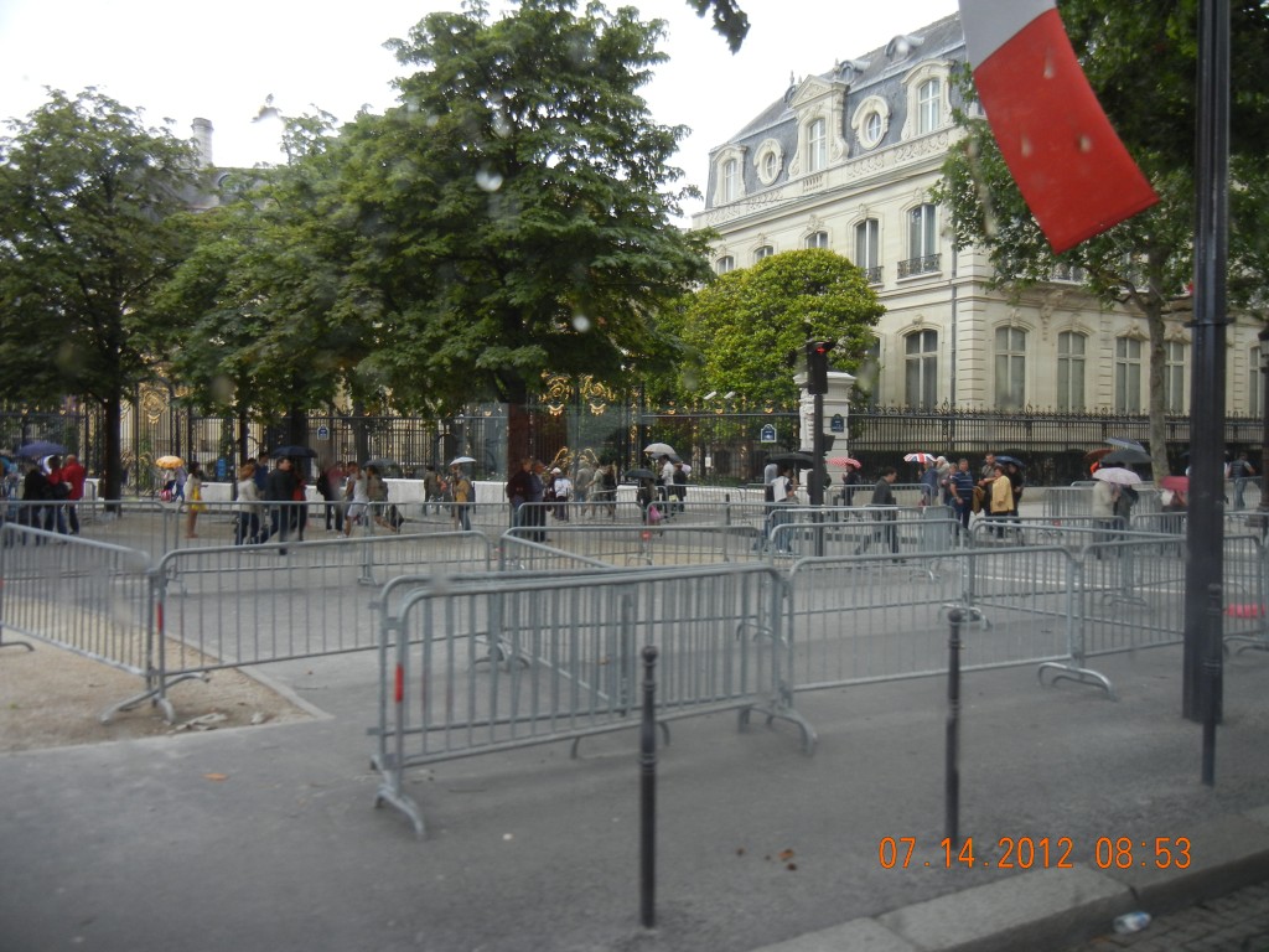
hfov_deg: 60.0
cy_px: 476
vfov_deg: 46.8
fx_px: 1100
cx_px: 634
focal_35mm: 30
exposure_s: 1/178
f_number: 3.5
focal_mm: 5.4
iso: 160
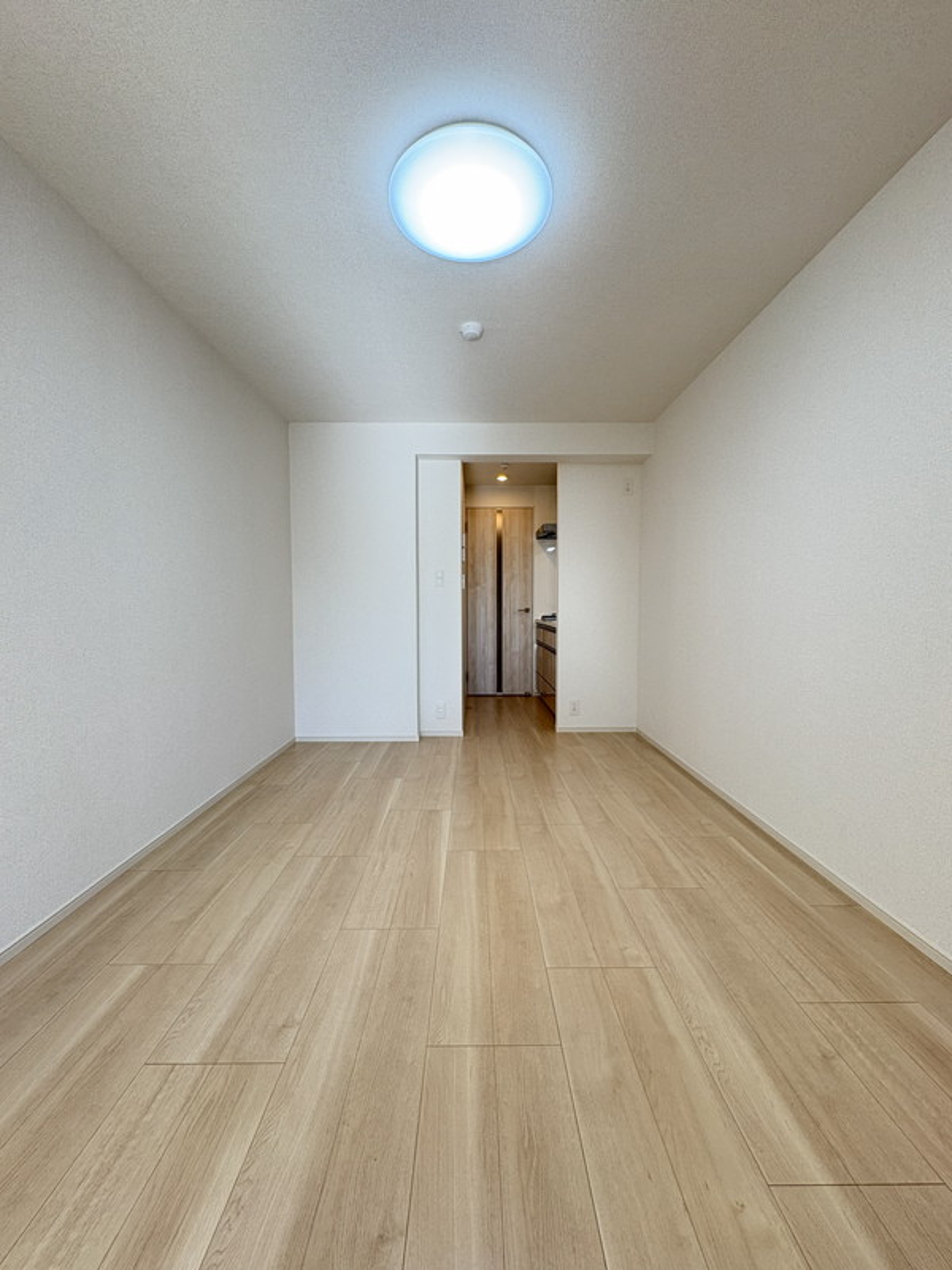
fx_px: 513
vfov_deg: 102.1
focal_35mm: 14
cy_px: 635
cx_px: 476
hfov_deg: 85.7
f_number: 2.2
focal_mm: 2.22
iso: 100
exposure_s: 1/100
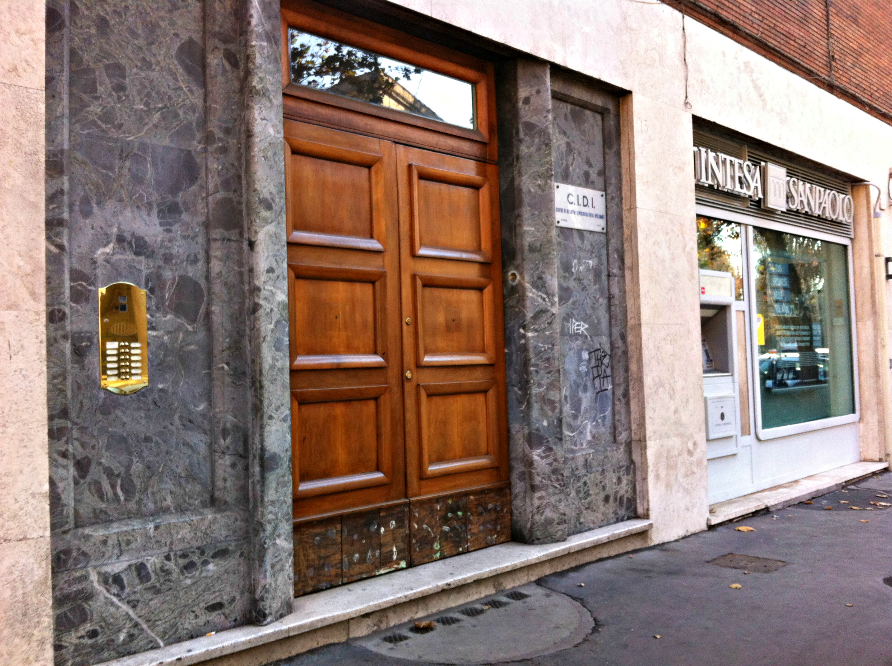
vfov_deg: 40.6
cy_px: 333
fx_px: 901
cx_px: 446
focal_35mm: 35
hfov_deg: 52.7
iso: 125
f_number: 2.8
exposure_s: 1/100
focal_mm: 3.85
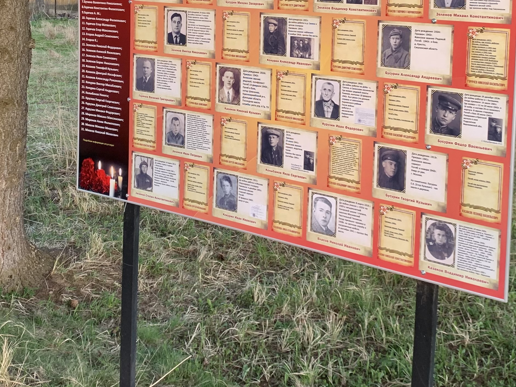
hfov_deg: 34.3
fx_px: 835
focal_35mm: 56
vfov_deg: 25.3
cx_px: 242
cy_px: 39
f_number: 1.8
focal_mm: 4.25
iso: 50
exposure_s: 1/121
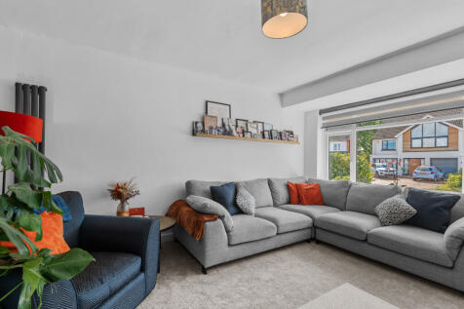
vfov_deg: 70.4
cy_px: 154
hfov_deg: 93.3
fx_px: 219
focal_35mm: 17
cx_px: 232
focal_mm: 16
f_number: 8
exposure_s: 1/25
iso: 400
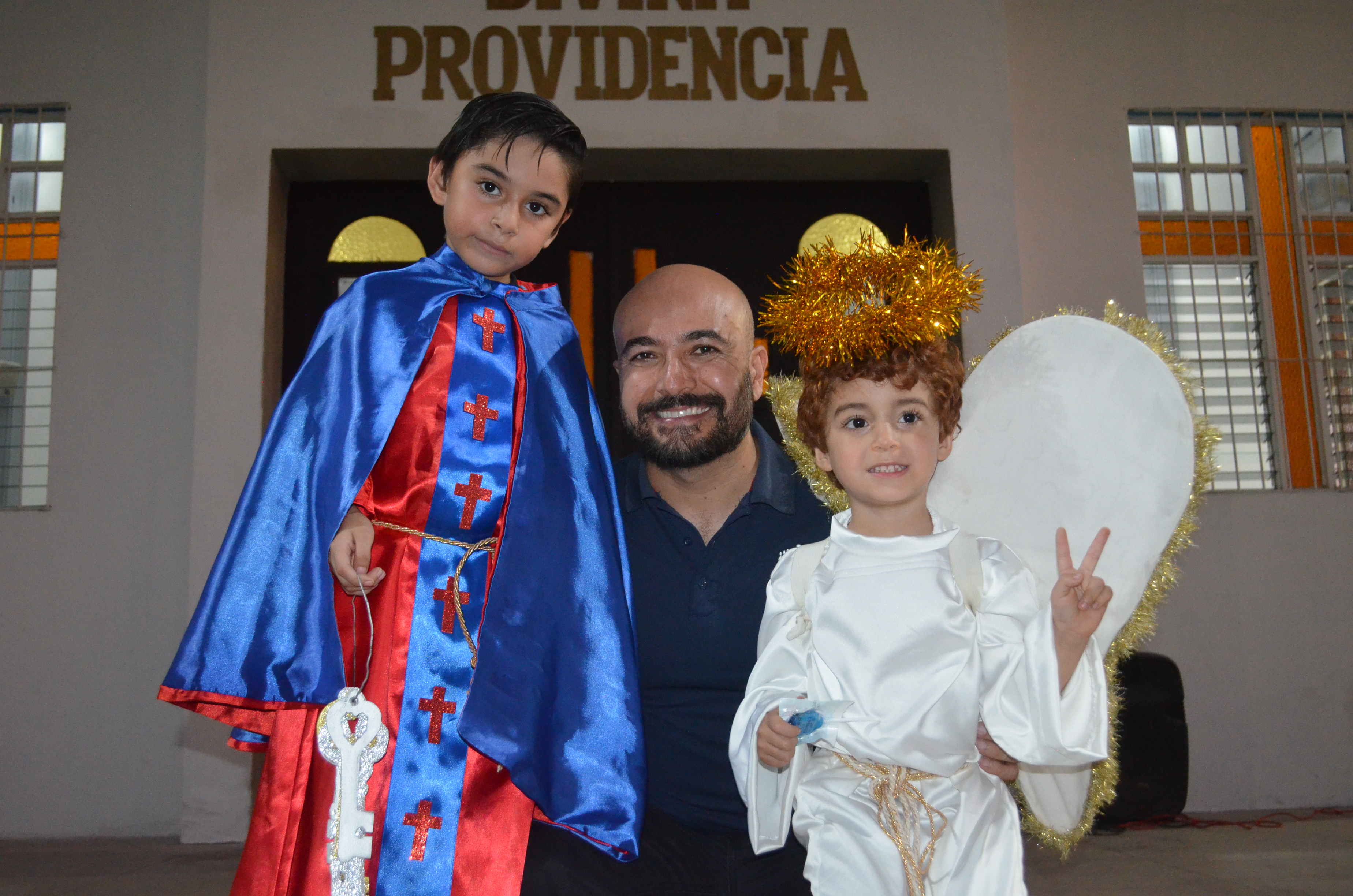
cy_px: 448
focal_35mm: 36
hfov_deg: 53.2
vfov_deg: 36.7
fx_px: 1350
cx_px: 676
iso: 3200
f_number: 4
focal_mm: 24
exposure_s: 1/60
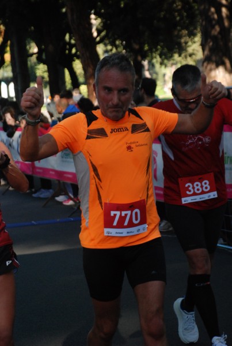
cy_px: 173
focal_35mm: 128
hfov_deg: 10.8
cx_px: 116
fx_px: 1226
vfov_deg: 16.0
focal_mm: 85
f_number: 5.6
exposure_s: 1/640
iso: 1000
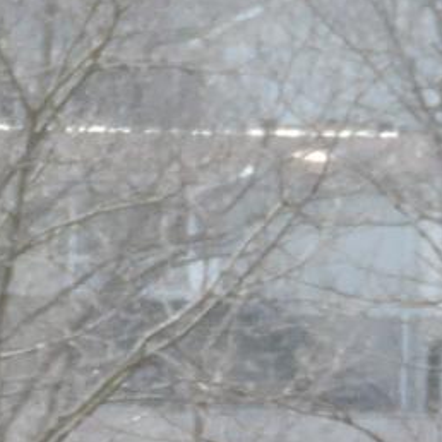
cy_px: 391
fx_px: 24457
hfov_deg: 1.0
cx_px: -823
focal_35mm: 1693
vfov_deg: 1.0
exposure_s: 1/320
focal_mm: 33
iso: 100
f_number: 4.6
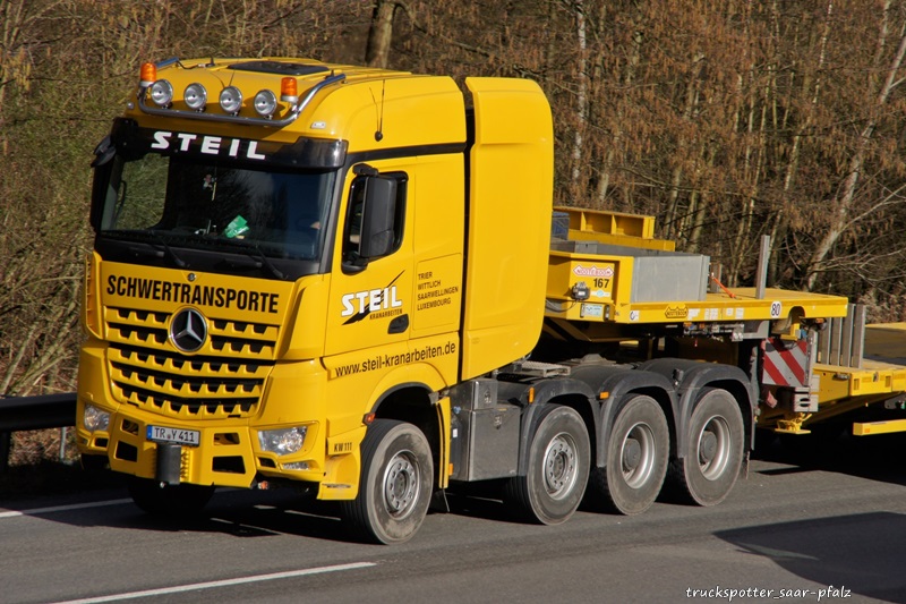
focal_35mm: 300
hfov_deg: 6.9
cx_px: 453
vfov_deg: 4.6
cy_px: 302
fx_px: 7548
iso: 200
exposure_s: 1/640
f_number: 9
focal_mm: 200
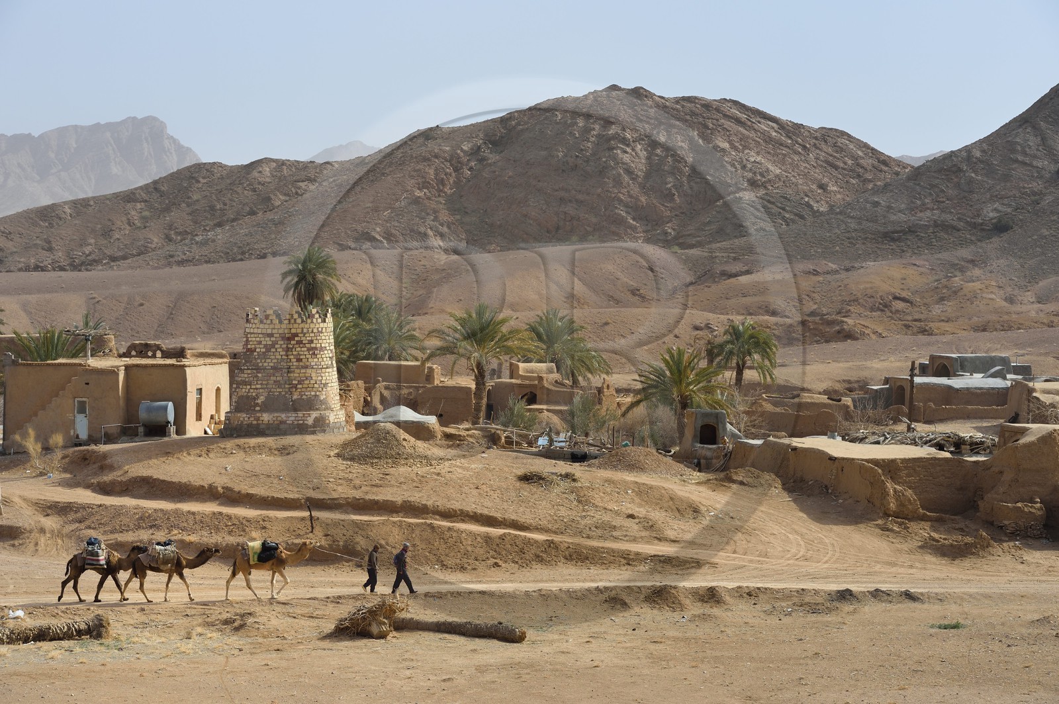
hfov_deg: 20.0
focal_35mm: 102
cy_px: 352
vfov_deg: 13.4
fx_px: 2998
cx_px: 530
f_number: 10
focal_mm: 102
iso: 200
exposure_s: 1/400
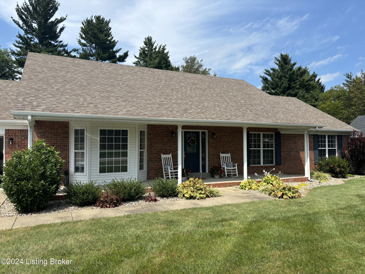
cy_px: 137
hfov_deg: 67.3
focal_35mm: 26
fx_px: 274
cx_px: 182
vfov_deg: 53.1
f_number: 1.6
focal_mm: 5.96
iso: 50
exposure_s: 1/3534
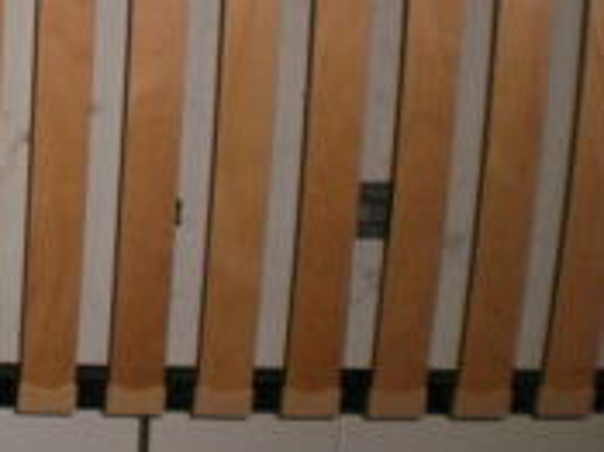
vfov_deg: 14.4
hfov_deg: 18.5
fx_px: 1726
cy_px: -97
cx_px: -169
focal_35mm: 99
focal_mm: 6.3
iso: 200
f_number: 3.1
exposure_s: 1/30
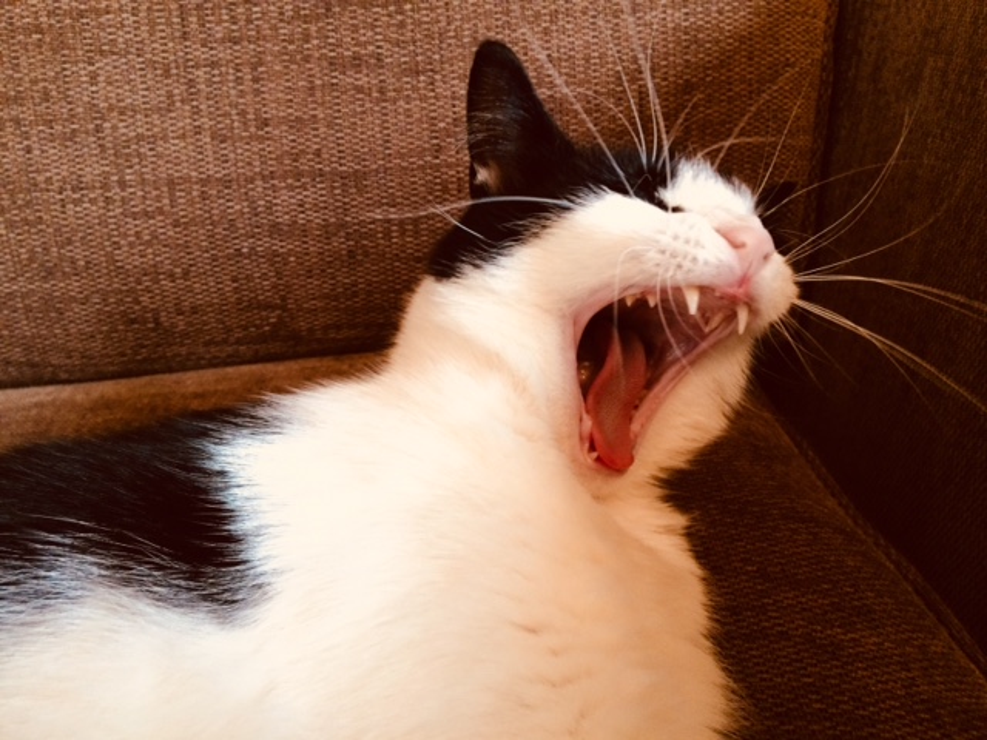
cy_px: 370
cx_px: 494
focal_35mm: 29
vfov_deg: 48.2
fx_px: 827
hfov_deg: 61.7
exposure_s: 1/33
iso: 200
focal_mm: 4.15
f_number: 2.2
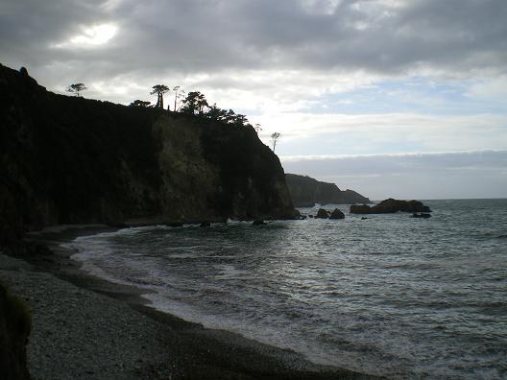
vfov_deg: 37.7
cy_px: 190
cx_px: 254
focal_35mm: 38
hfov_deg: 49.0
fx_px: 557
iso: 64
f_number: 4.6
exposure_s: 1/400
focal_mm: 6.3
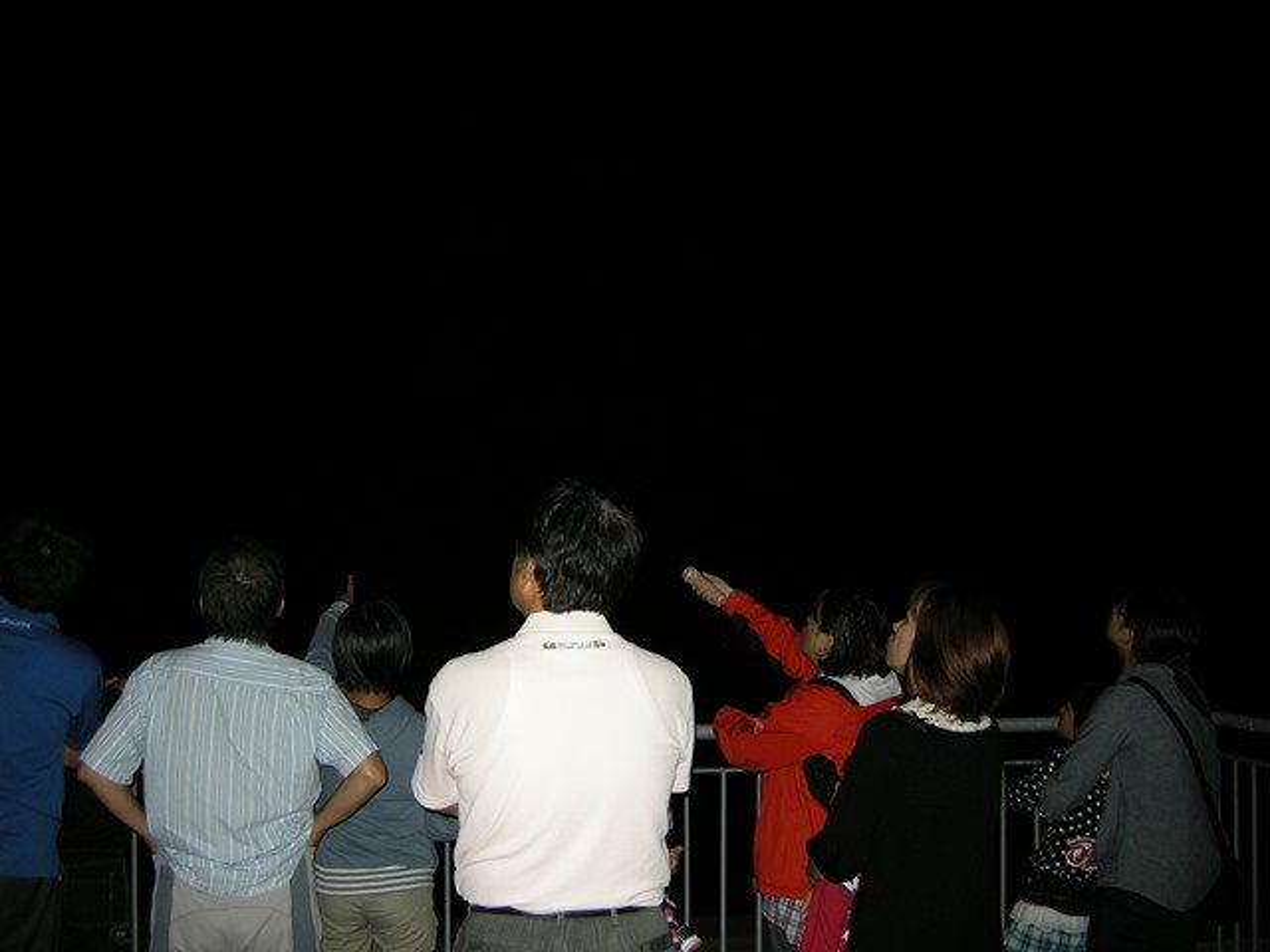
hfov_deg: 51.4
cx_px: 635
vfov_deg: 39.7
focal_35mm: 36
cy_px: 476
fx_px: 1321
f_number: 2.7
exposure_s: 1/60
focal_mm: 7.5
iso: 107
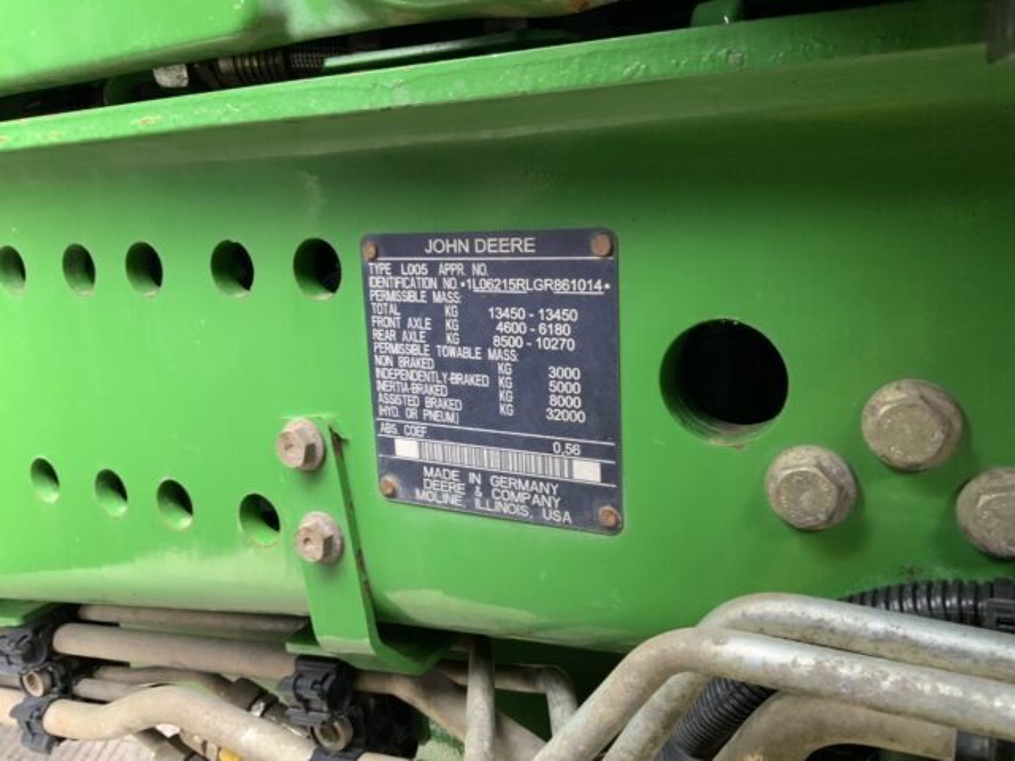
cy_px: 380
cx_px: 508
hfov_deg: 61.7
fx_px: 850
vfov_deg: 48.2
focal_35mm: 29
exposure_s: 1/60
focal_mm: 3
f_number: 1.8
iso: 80
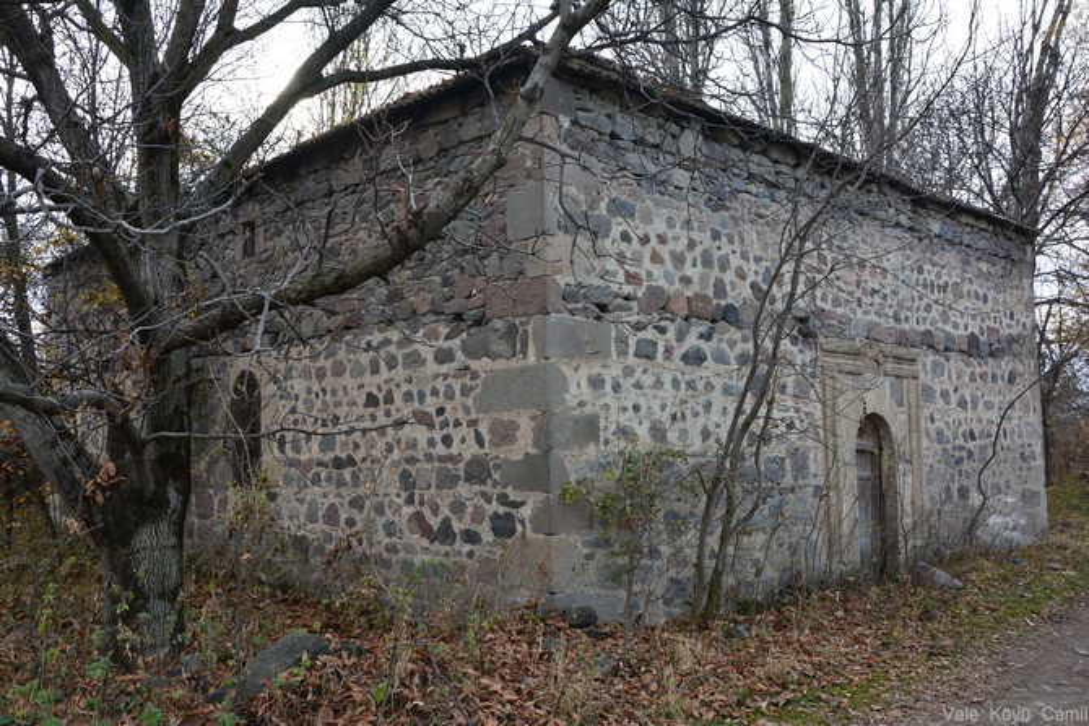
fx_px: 953
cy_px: 363
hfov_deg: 59.5
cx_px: 544
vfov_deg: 41.7
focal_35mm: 32
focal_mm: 21
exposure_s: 1/80
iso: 200
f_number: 10
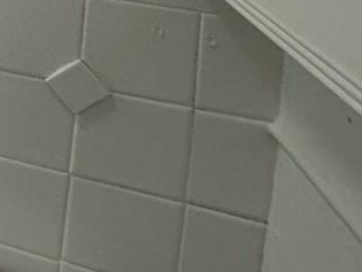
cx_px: -391
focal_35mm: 71
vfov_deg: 17.9
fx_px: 743
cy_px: -169
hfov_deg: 17.6
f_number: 2.2
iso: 100
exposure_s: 1/120
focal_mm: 2.22
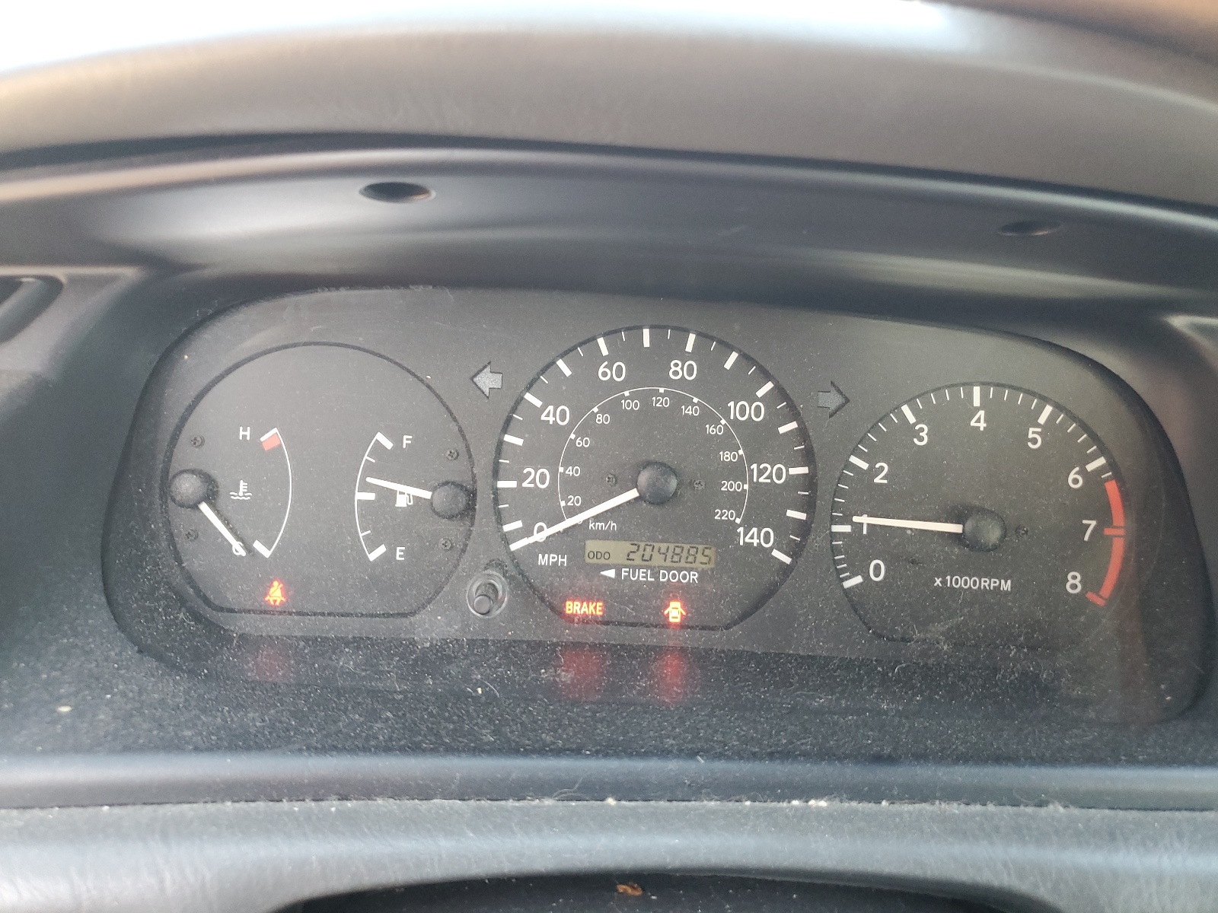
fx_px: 915
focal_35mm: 26
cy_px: 456
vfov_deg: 53.1
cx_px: 609
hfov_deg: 67.3
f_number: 1.5
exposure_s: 1/60.2
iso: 134
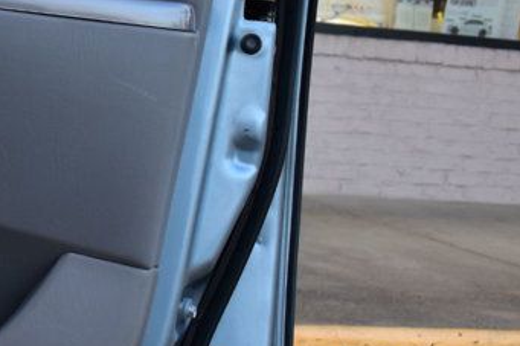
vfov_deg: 13.7
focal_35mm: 99
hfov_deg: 18.7
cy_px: 55
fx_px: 1429
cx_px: -209
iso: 400
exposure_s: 1/15
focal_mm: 22
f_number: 6.3
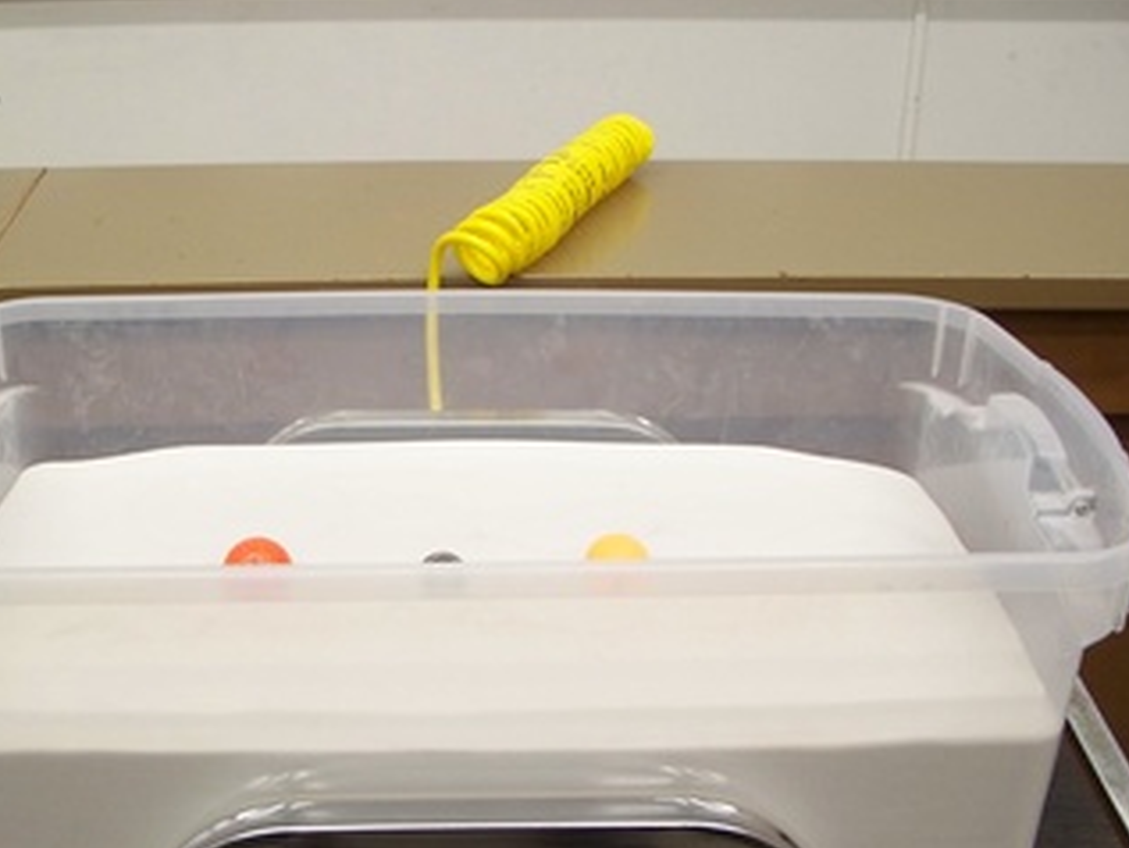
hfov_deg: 34.2
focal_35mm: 56
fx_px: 1827
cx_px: 431
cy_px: 620
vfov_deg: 25.8
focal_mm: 7.8
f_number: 2.8
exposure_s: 1/30
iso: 200
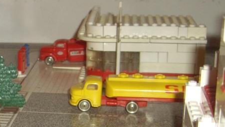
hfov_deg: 21.9
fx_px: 561
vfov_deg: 12.8
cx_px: 4
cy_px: 122
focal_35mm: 94
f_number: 2.8
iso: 200
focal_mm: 7.9
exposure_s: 1/40
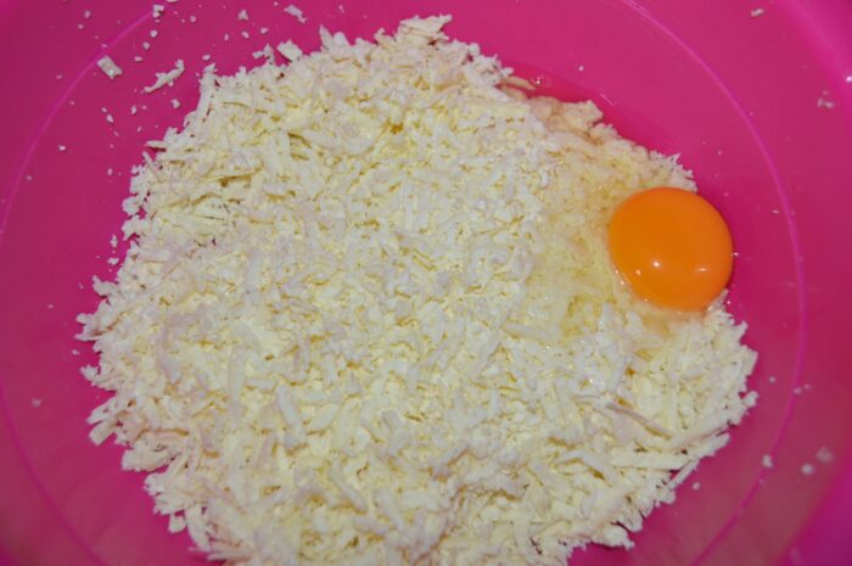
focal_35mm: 36
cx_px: 426
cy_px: 283
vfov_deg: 36.8
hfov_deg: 53.2
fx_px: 851
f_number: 4
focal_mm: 24
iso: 400
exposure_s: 1/60
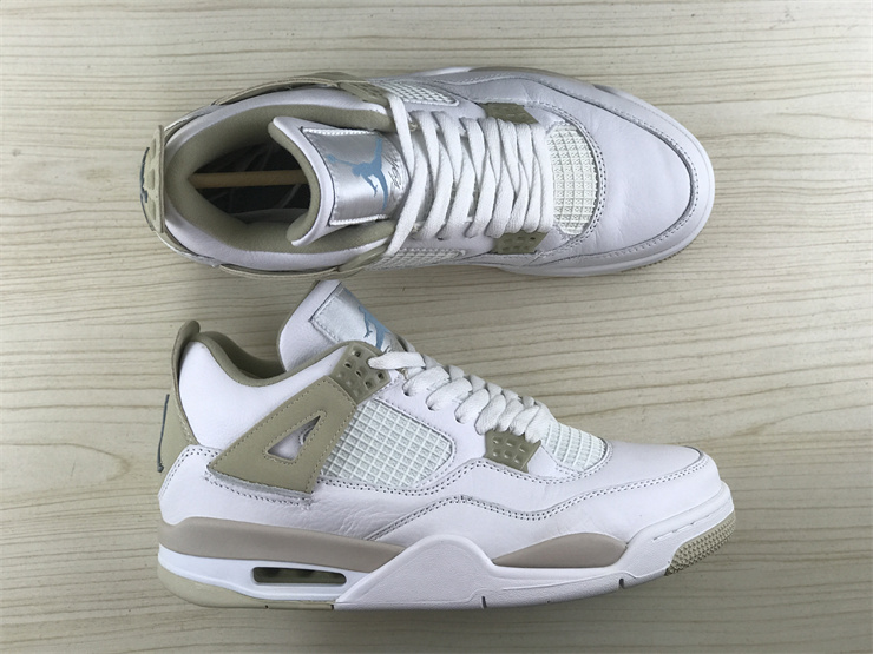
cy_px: 327
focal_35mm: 57
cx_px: 436
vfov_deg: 25.7
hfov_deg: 33.8
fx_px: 1438
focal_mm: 6.6
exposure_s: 1/99
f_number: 2.8
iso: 100
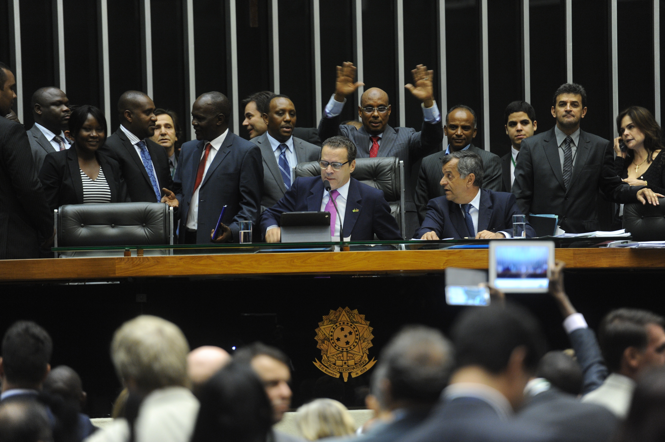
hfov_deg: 10.3
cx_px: 332
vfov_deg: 6.9
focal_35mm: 200
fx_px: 3692
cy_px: 221
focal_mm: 200
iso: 1600
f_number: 2.8
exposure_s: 1/60
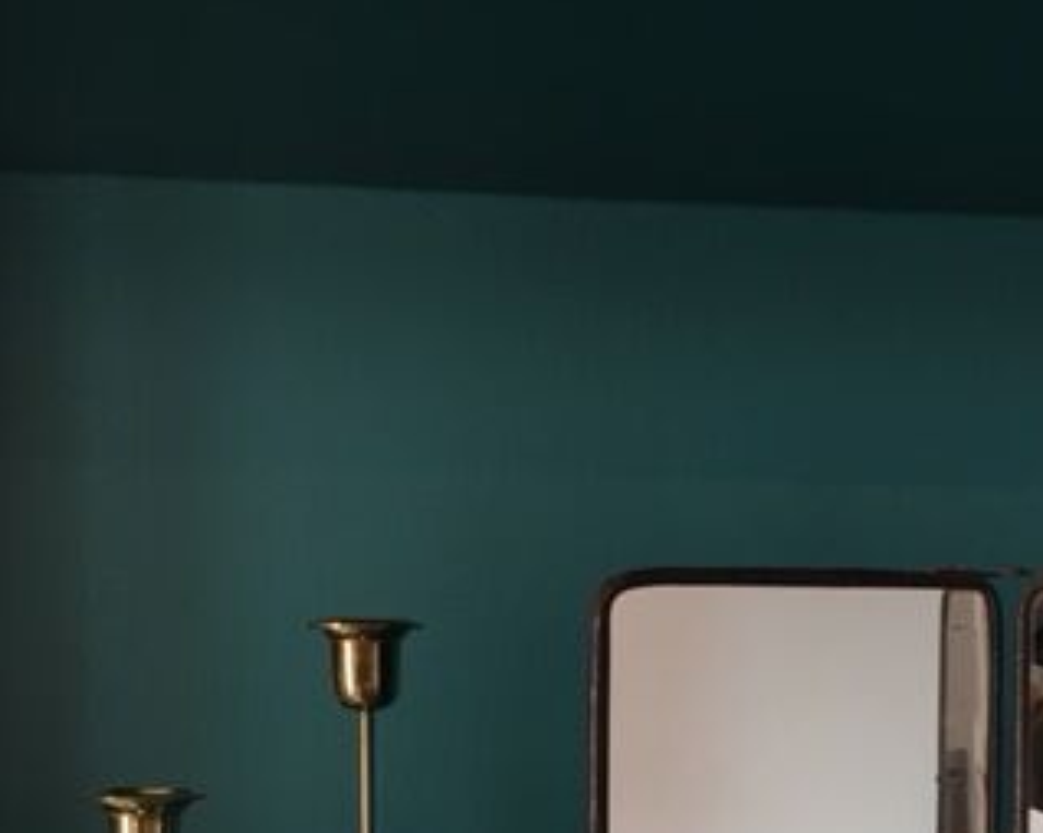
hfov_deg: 31.3
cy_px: 721
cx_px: 968
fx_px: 1758
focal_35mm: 57
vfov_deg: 25.9
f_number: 2.2
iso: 80
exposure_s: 1/33
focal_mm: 4.15
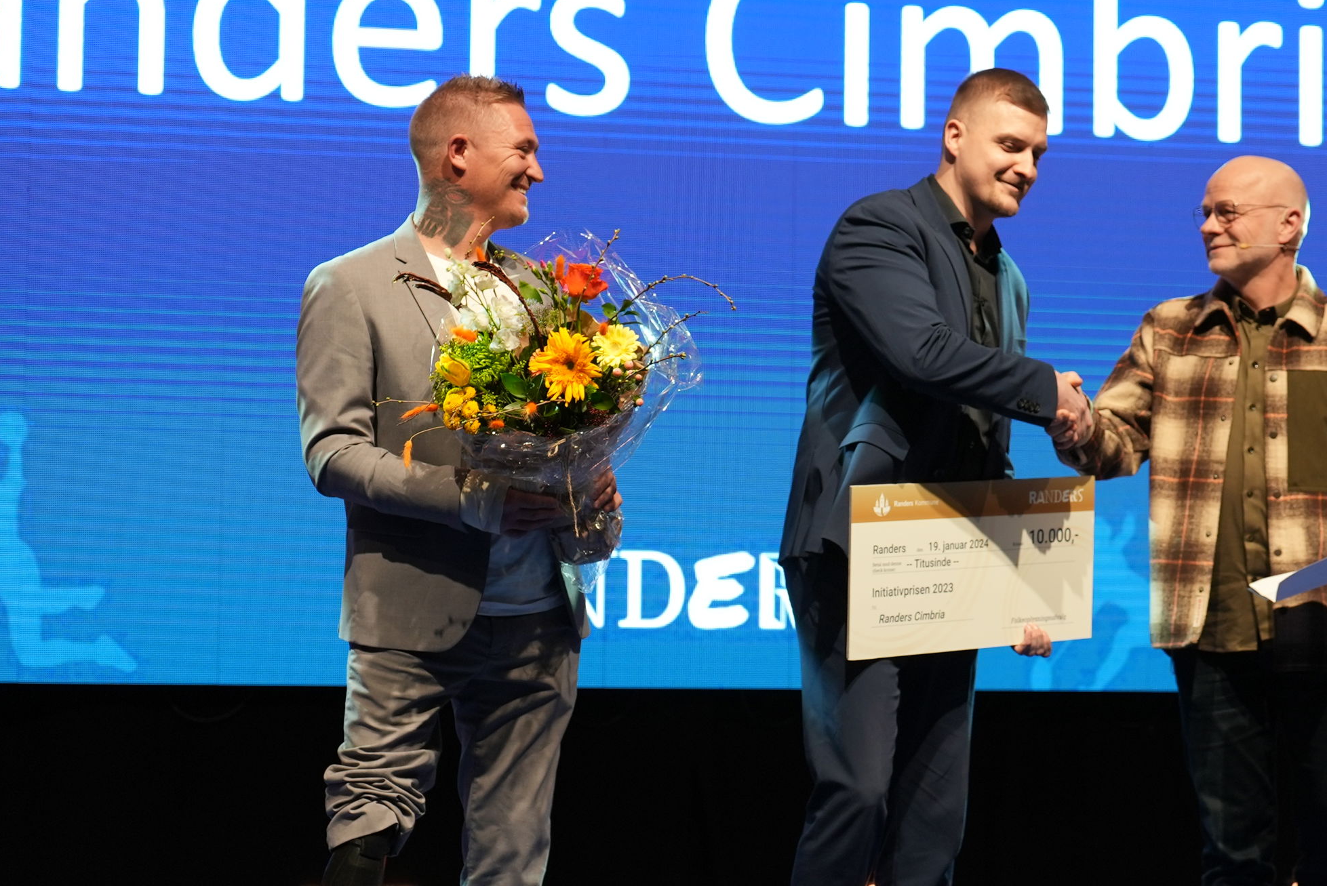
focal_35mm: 93
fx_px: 3430
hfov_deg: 21.8
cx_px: 878
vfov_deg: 14.7
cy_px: 487
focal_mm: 70
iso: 1000
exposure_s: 1/160
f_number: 4
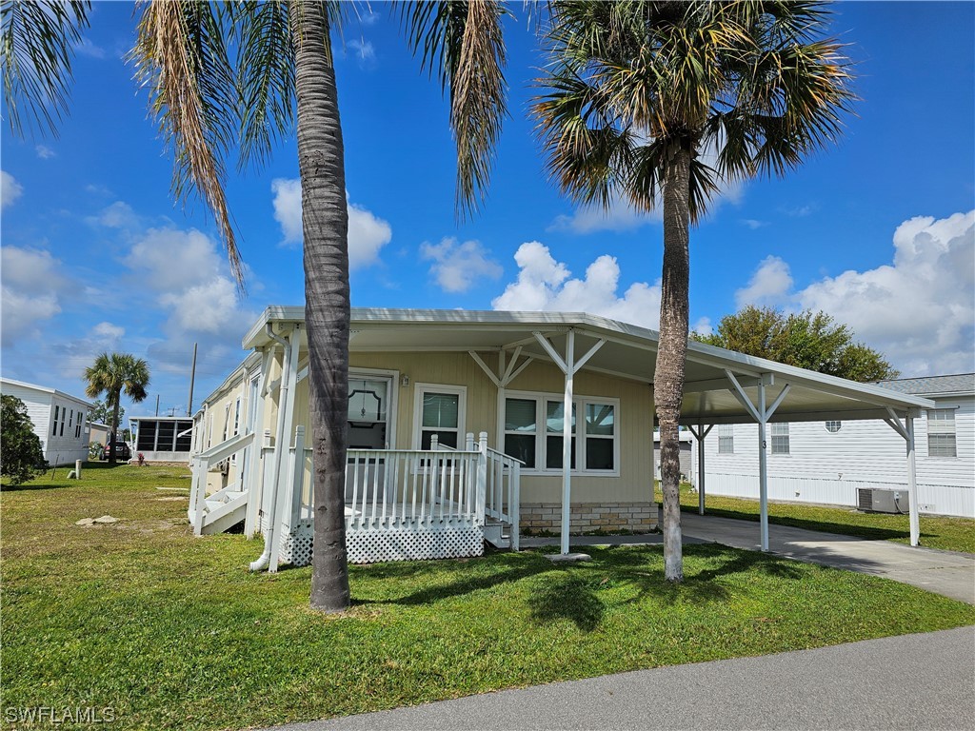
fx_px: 648
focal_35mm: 23
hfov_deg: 73.9
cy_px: 366
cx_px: 488
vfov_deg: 58.9
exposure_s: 1/1737
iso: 12
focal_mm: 6.3
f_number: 1.7
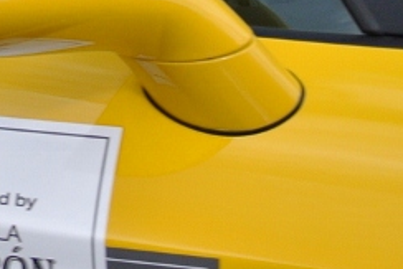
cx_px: -537
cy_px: -52
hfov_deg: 4.7
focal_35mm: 425
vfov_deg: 3.2
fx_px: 4760
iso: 100
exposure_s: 1/500
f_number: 3.8
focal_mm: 30
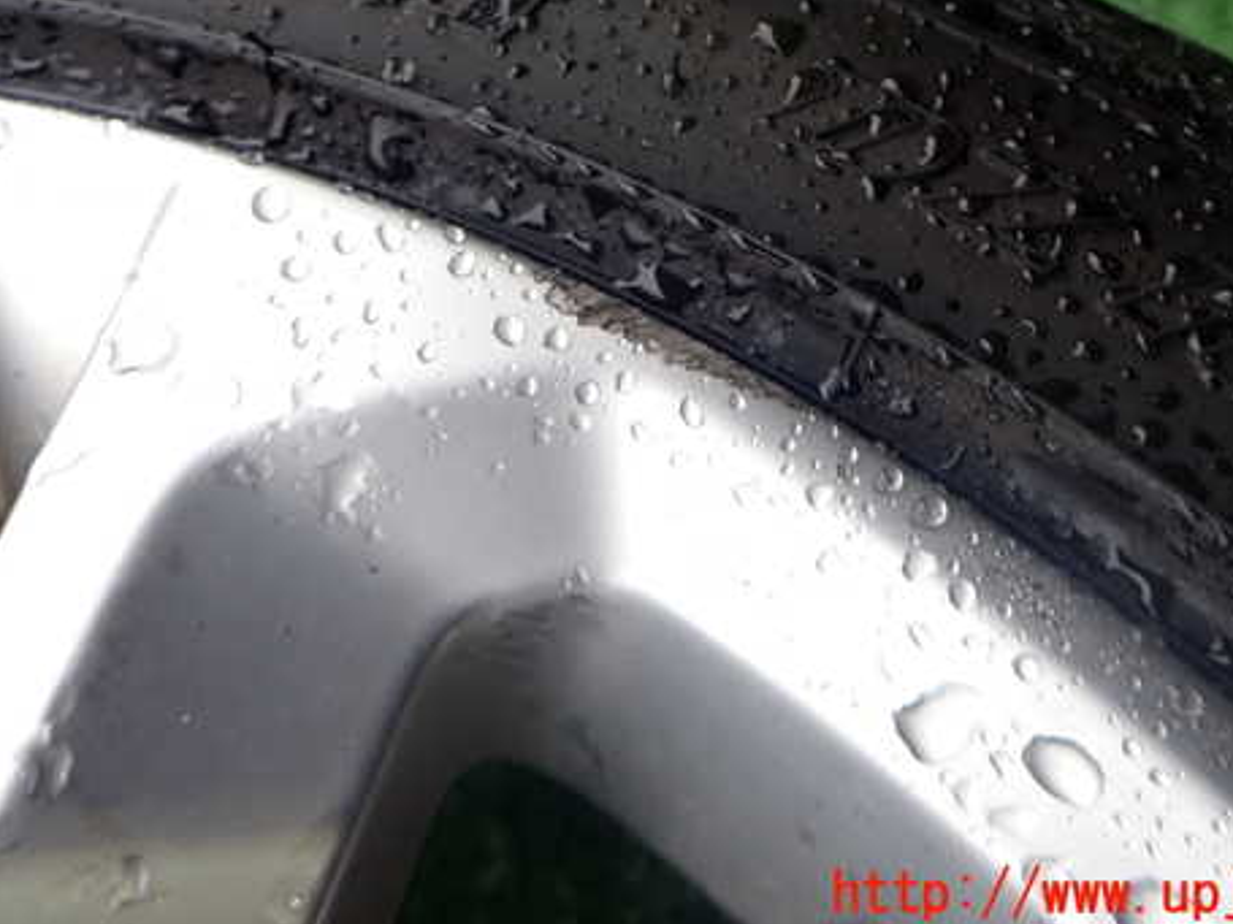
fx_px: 1175
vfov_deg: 42.4
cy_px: 320
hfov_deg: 55.4
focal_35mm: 33
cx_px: 631
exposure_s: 1/160
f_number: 2.8
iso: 100
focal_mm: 4.5
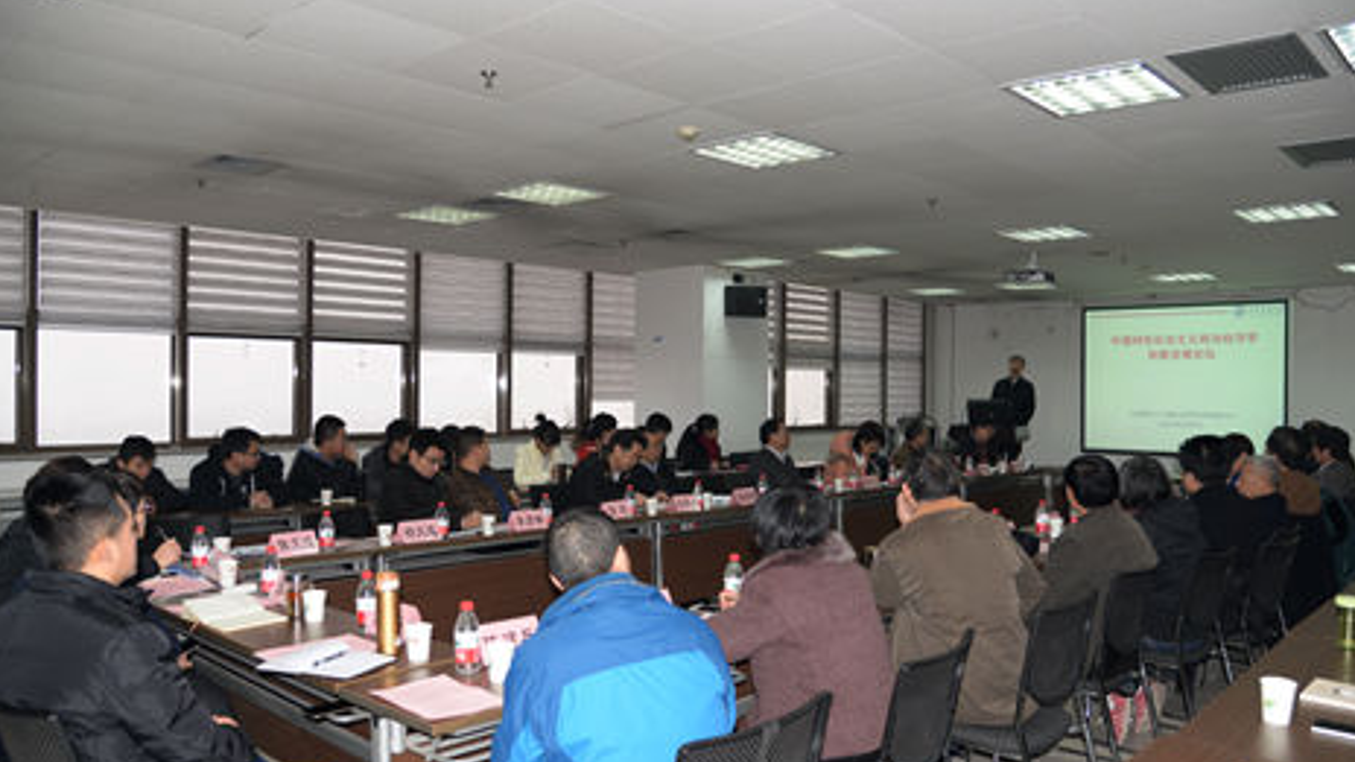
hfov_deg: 71.9
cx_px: 666
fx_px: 934
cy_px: 429
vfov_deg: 44.3
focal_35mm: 26
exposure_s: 1/60
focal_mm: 24
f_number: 4
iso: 400
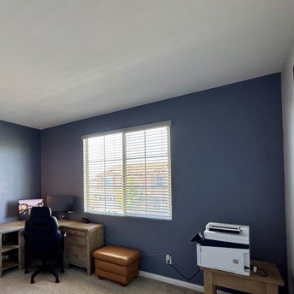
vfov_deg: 66.5
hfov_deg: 59.8
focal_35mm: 23
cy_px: 179
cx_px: 44
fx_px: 221
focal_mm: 2.22
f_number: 2.2
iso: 320
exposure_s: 1/120
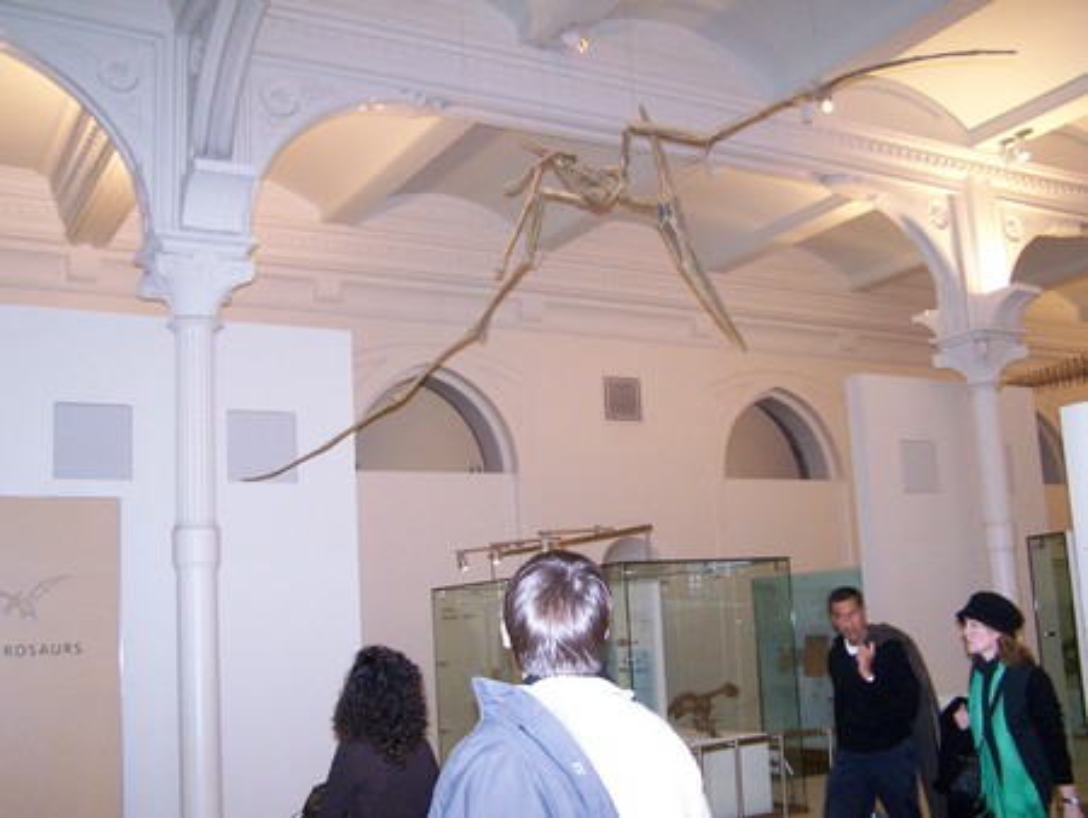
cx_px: 544
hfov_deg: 49.0
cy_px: 409
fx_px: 1195
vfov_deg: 37.8
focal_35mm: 38
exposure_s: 1/50
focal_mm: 6.3
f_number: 2.8
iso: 400
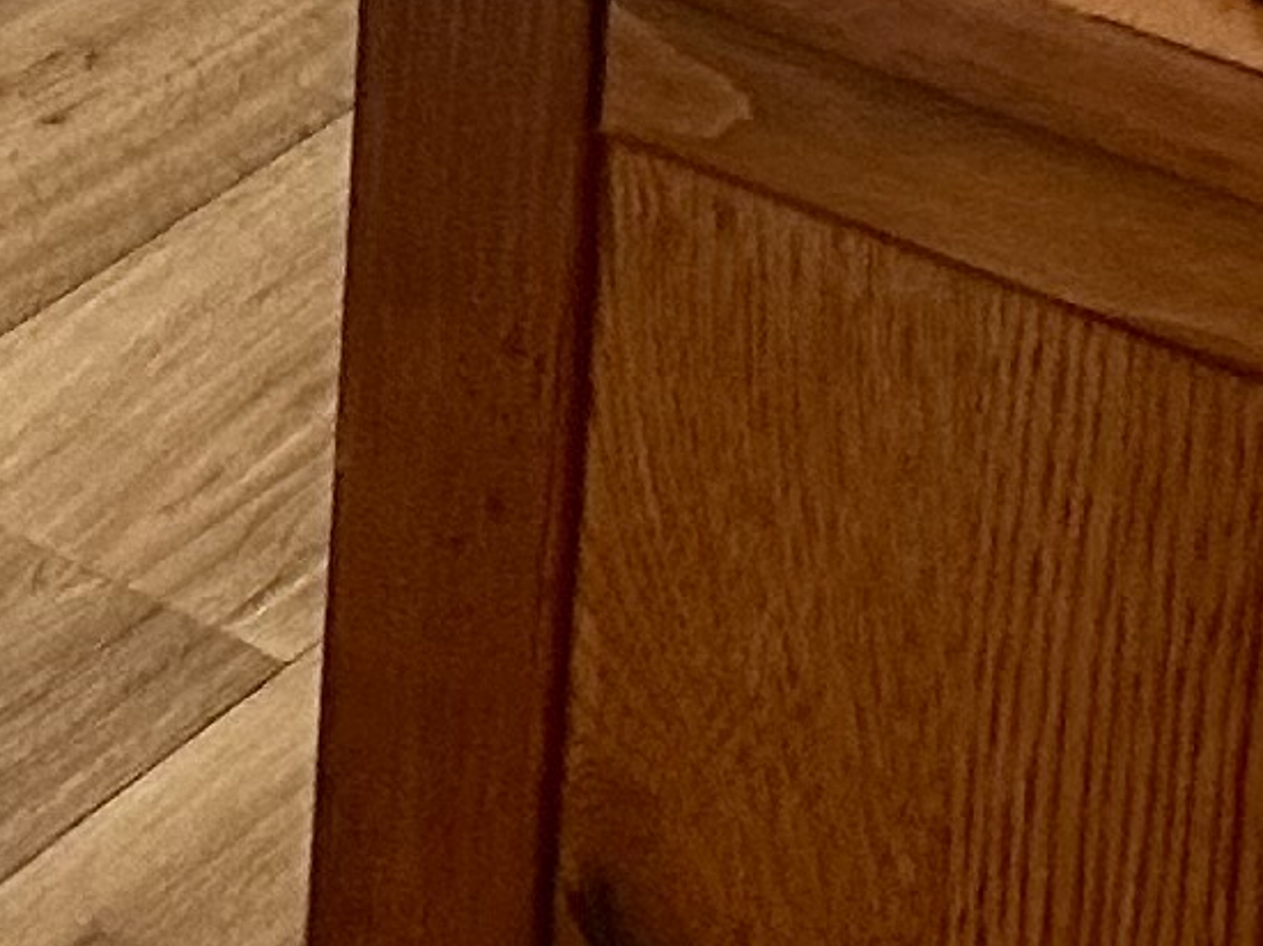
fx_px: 6419
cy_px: -2030
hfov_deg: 10.2
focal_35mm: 176
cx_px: -1378
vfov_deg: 7.3
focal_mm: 6.86
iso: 200
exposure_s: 1/60
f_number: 1.78
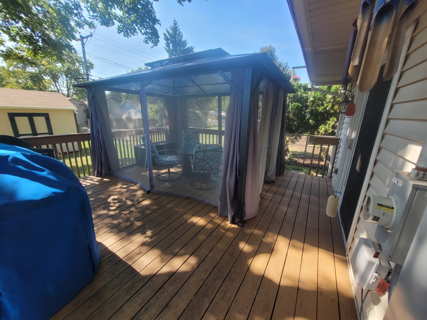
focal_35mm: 13
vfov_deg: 89.9
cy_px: 160
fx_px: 160
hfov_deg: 106.2
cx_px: 214
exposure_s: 1/432
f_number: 2.2
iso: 40
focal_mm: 1.74
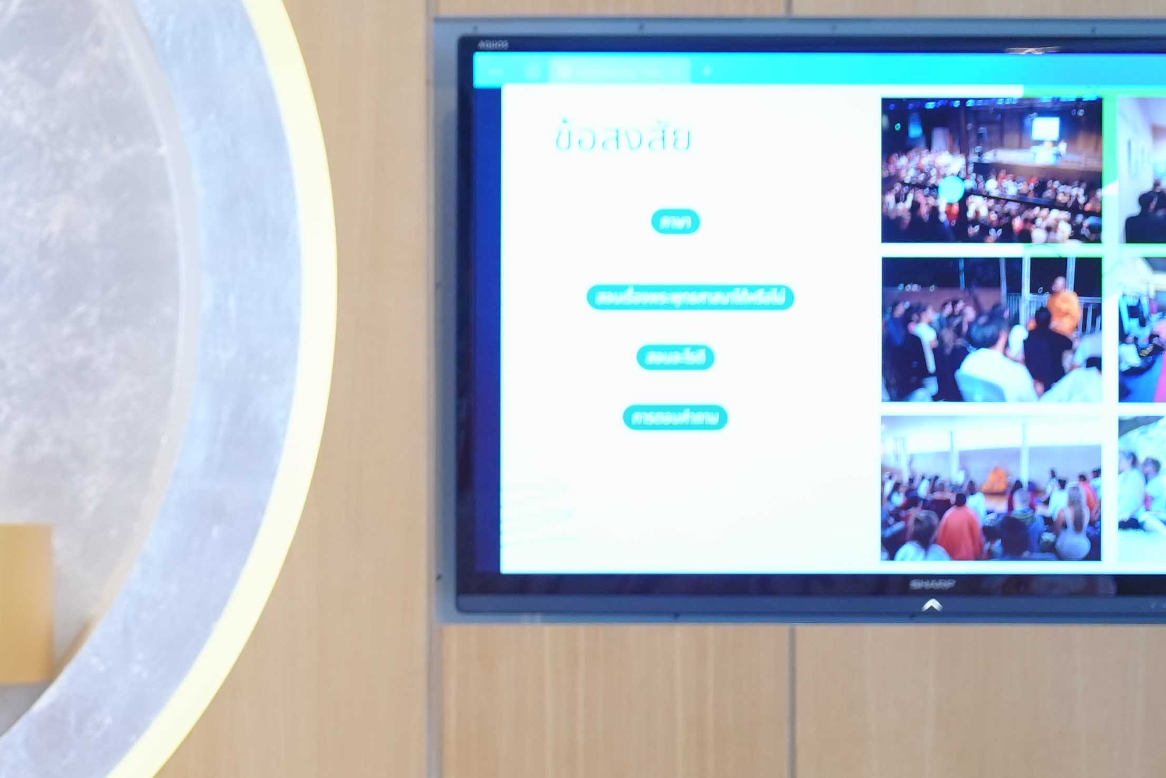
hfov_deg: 5.7
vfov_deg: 3.9
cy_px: 608
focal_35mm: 356
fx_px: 11530
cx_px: -410
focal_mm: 113
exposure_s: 1/50
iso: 1000
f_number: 2.8
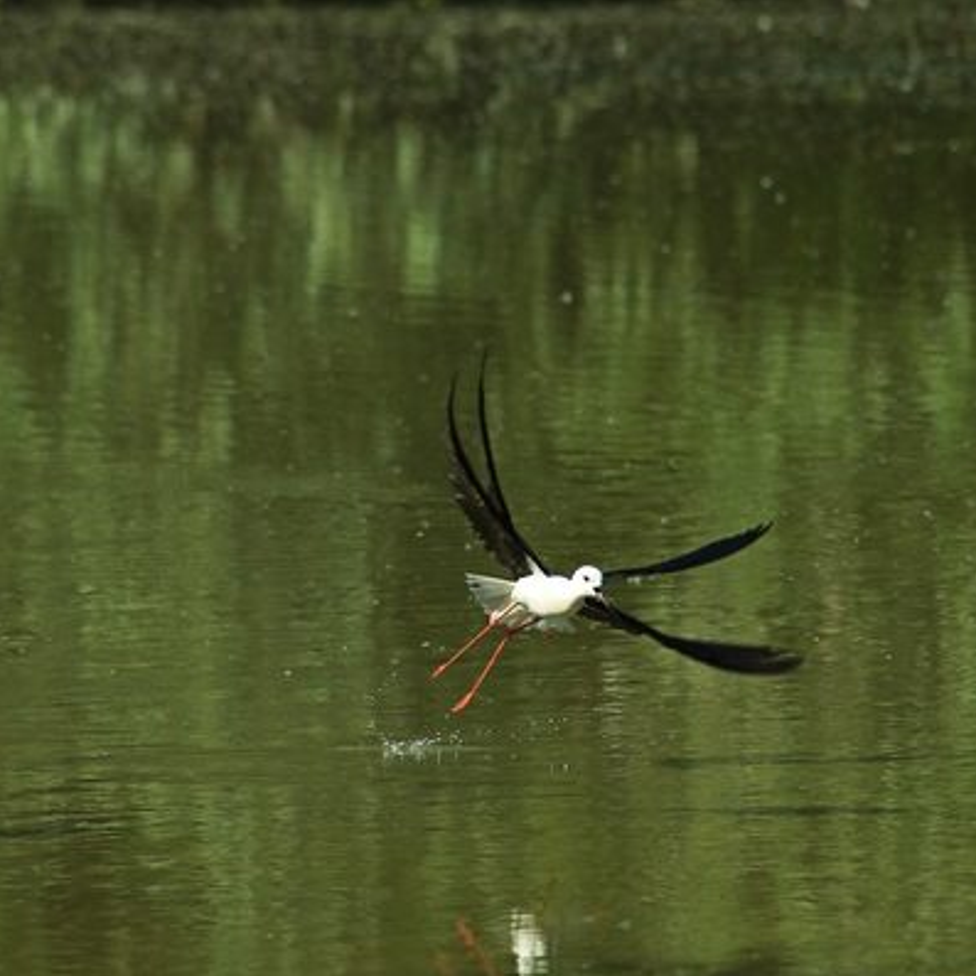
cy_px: 488
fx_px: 18438
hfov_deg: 3.0
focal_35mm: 578
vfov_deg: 3.0
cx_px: 533
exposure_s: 1/1250
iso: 1000
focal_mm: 300
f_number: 8
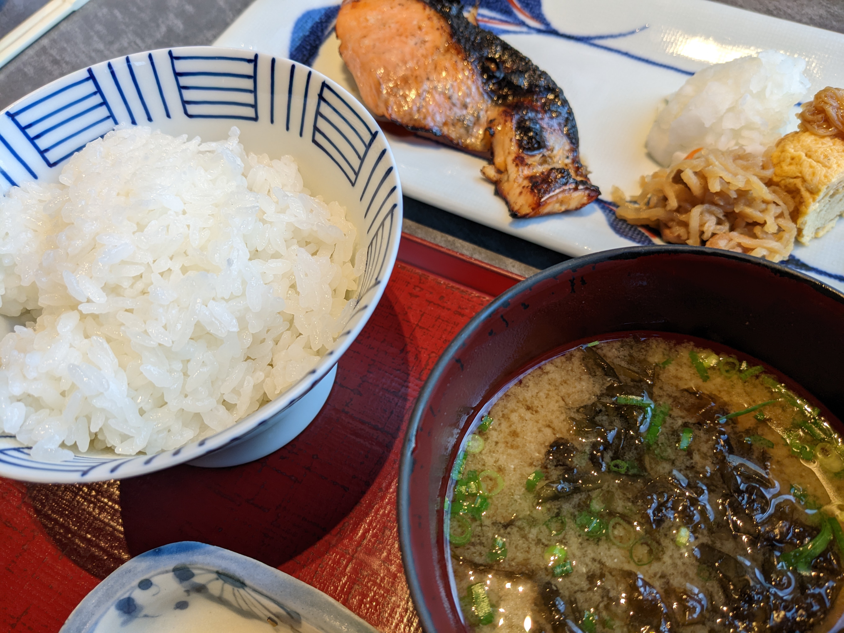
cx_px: 422
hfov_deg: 65.3
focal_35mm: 27
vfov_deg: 51.4
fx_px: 658
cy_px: 316
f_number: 1.73
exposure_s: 1/213
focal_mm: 4.38
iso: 62
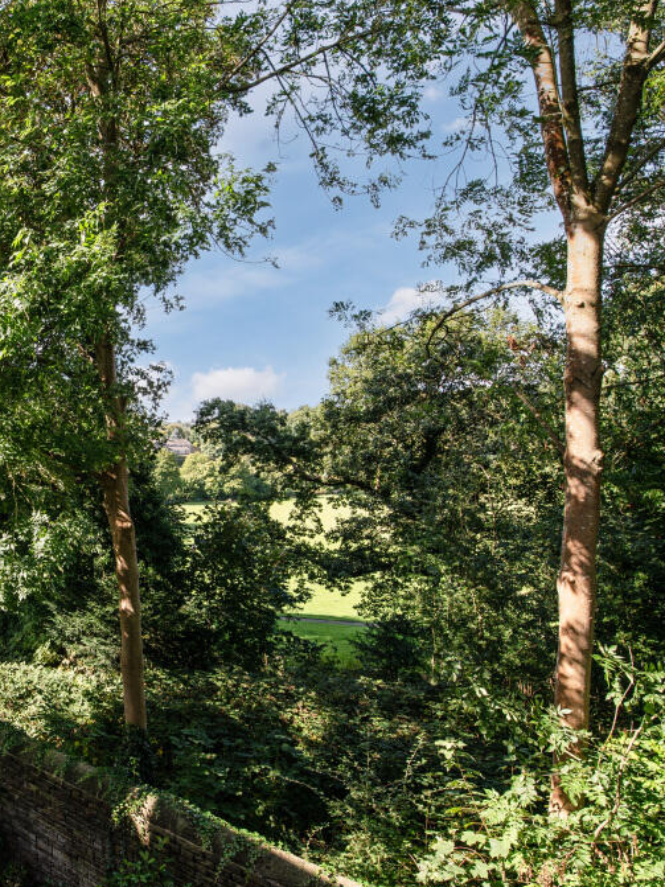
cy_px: 446
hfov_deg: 52.2
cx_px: 43
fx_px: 564
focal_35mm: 22
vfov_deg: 76.4
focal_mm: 15
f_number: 8
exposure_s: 1/250
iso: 200
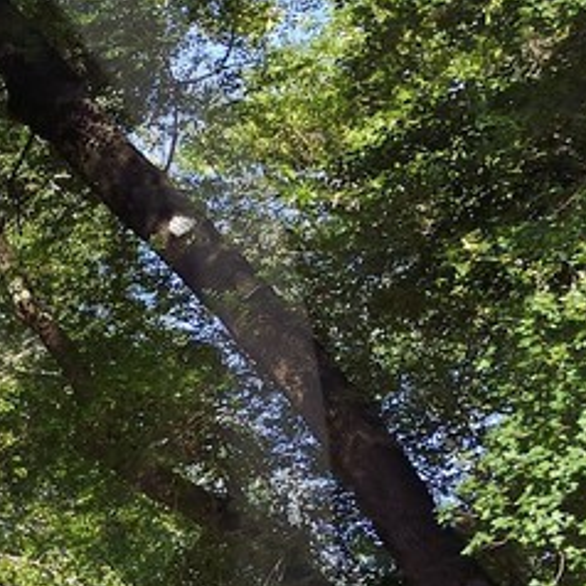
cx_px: -682
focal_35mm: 399
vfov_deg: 4.4
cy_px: 559
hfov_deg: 4.3
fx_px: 7642
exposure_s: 1/320
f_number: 9
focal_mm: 70
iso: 250
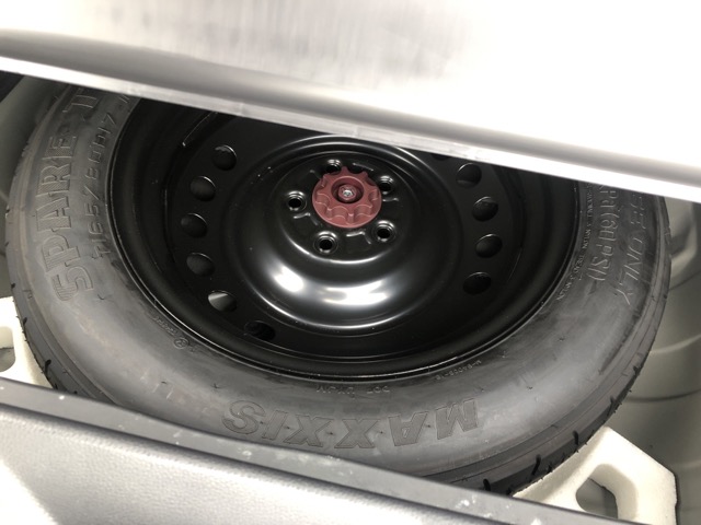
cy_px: 262
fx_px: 567
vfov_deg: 49.7
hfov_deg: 63.4
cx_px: 350
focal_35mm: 28
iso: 40
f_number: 1.8
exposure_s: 1/30
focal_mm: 3.99
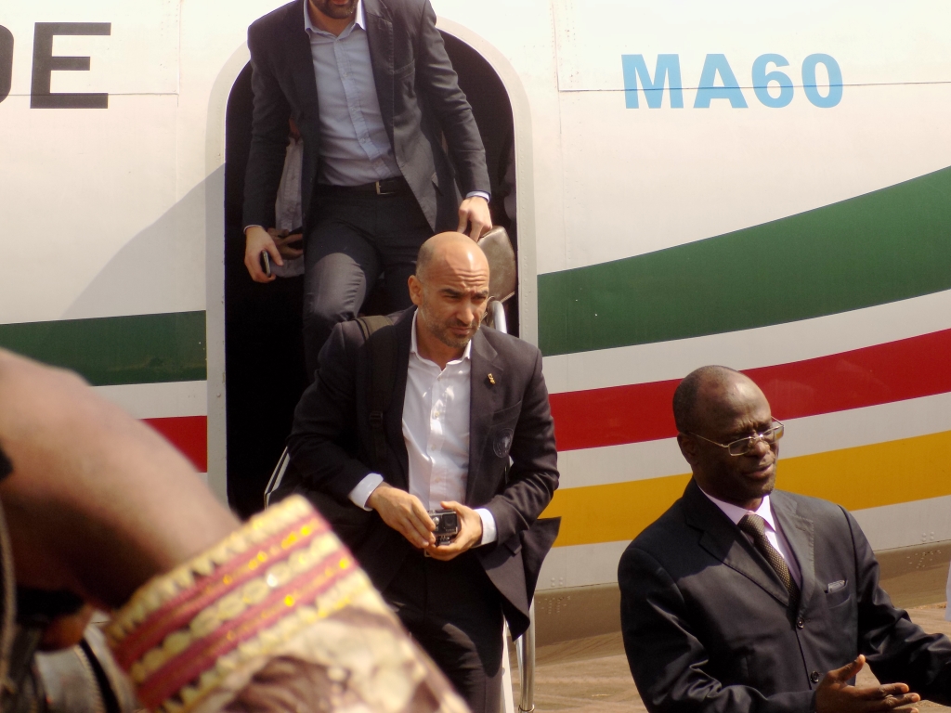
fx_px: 2940
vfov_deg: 13.8
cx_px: 476
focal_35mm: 107
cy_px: 356
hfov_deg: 18.4
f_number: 4.7
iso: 80
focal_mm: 19.1
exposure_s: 1/400
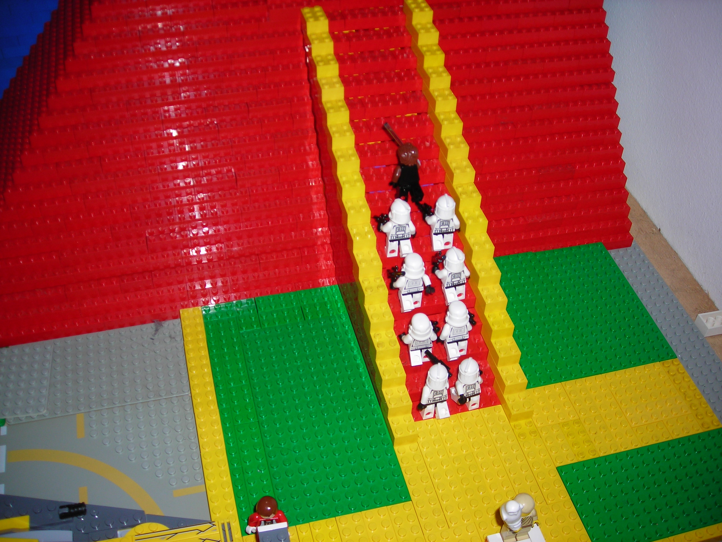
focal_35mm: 38
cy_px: 271
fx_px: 793
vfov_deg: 37.7
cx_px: 361
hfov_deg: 49.0
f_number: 3.2
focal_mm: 6.3
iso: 50
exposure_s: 1/60.1
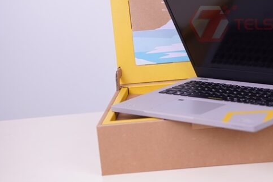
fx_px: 1016
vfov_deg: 10.2
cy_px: 50
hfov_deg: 15.2
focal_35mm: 134
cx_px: 213
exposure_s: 1/100
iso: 250
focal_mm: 56
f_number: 2.2
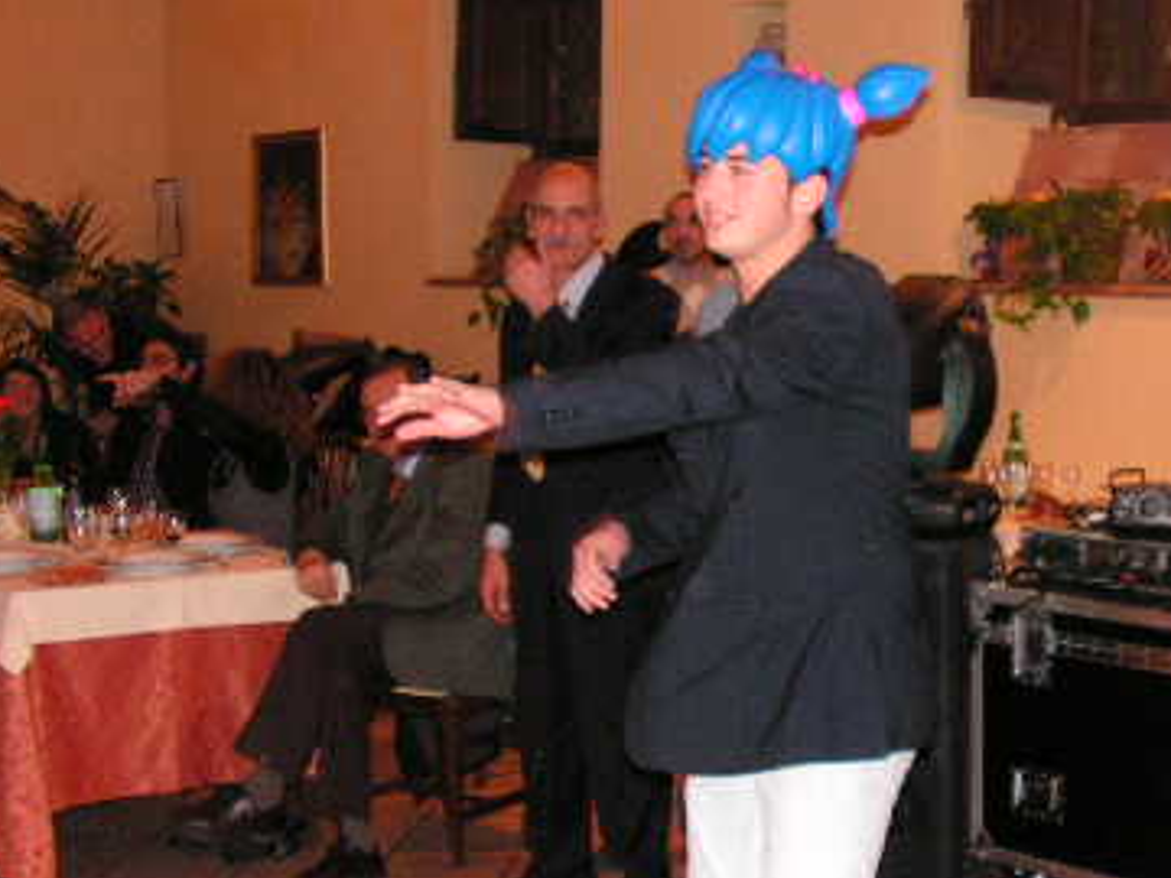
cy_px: 514
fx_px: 2165
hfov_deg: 29.7
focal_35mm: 64
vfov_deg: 22.9
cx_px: 911
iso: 200
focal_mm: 6
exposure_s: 1/40
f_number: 3.2
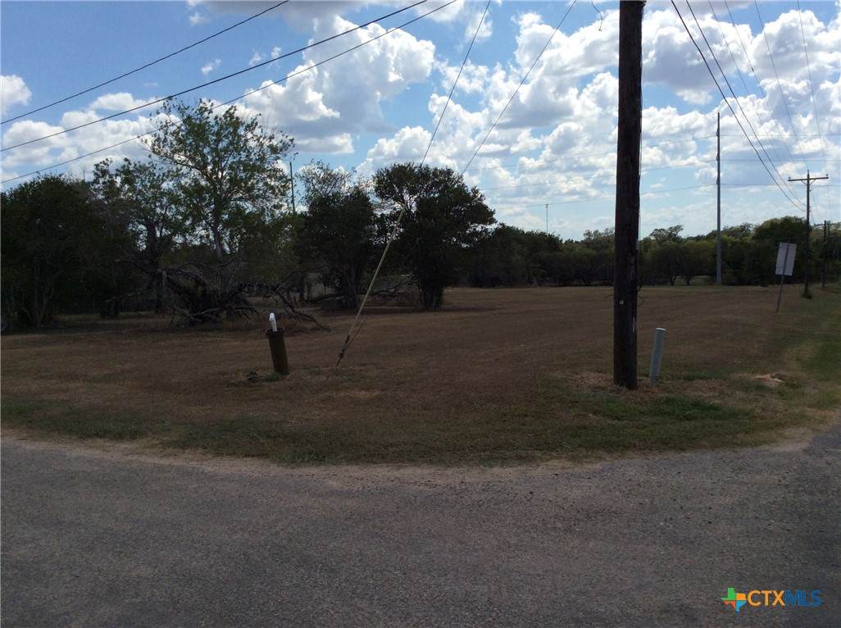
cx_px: 420
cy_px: 314
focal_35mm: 32
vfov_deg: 44.0
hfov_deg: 56.9
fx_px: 776
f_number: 2.4
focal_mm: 3.3
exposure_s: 1/2288
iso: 32
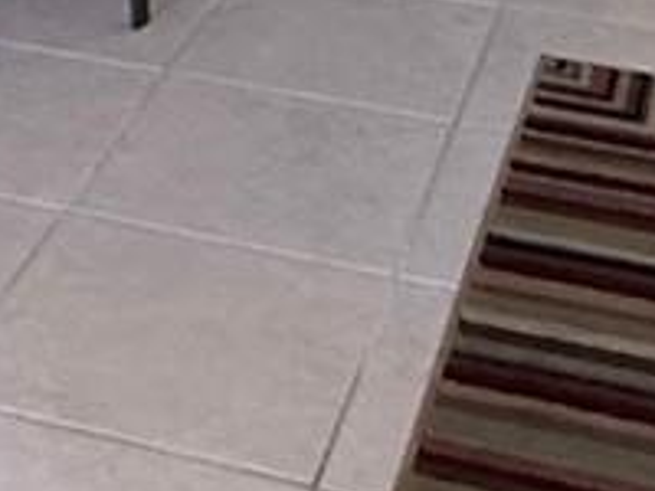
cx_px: 16
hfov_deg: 17.2
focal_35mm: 112
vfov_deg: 11.0
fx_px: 2119
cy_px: -723
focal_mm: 2.22
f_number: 2.2
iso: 320
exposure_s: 1/120
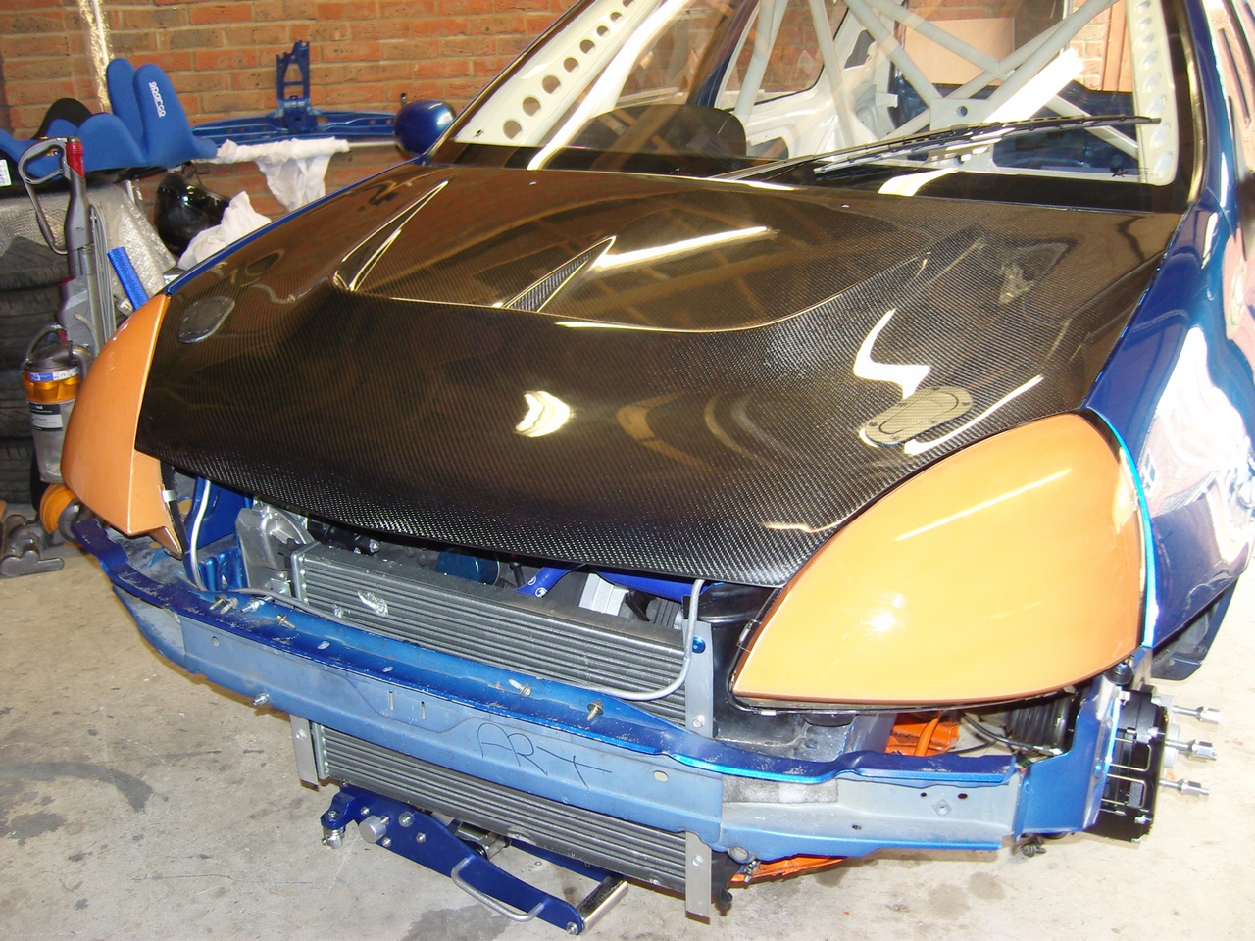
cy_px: 470
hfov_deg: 54.0
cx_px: 628
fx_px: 1233
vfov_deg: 41.8
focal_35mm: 34
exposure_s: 1/40
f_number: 2.8
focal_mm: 7.3
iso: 160
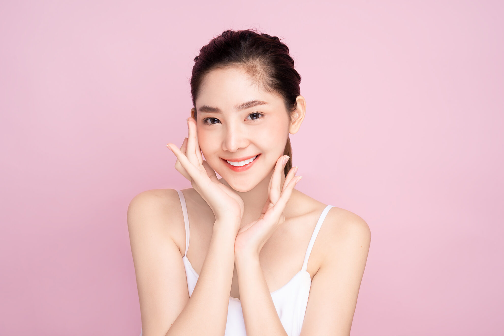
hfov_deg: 19.5
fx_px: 1470
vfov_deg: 13.0
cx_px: 252
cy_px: 168
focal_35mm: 105
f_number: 10
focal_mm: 105
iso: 160
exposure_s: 1/160
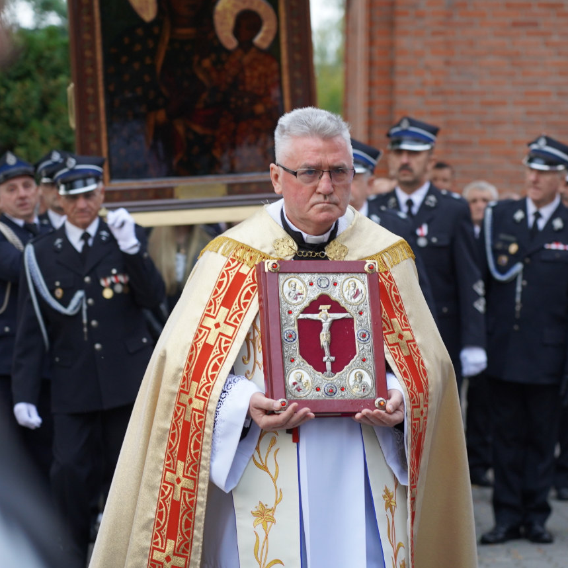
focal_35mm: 135
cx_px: 345
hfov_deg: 12.9
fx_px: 2506
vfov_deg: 12.9
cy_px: 286
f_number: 4
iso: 1000
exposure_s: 1/160
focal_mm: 105
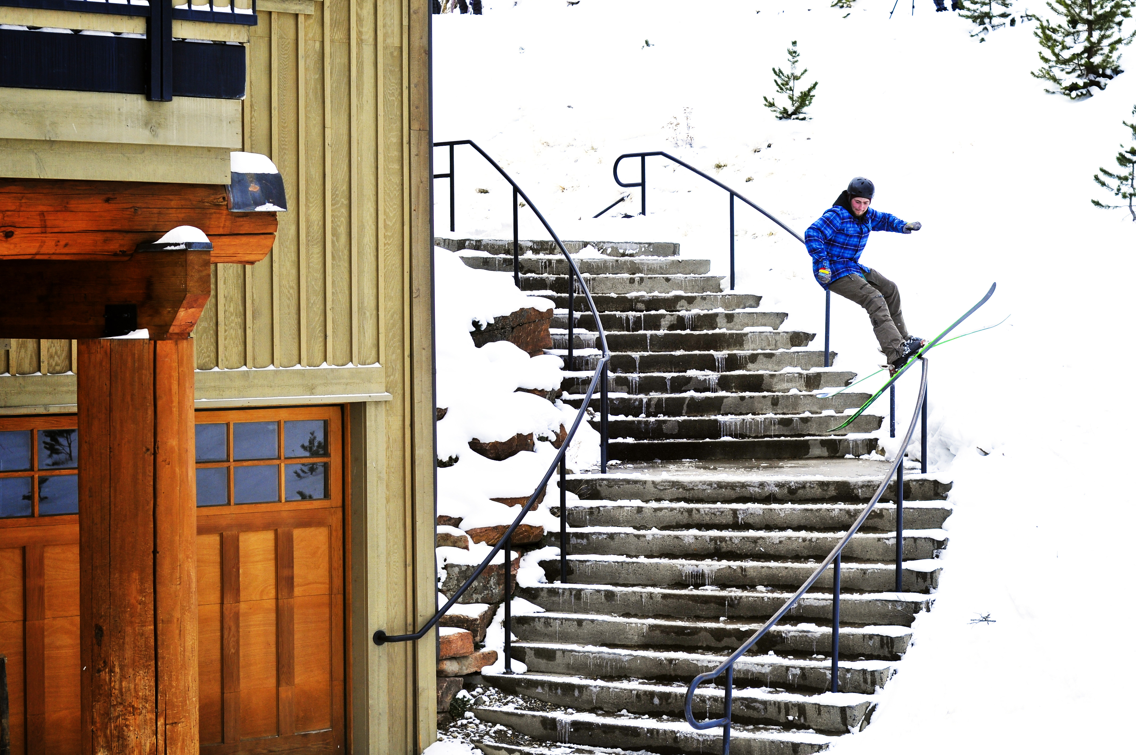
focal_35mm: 75
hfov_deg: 27.0
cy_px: 378
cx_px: 568
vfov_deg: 18.1
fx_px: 2364
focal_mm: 50
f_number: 5
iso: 200
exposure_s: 1/640
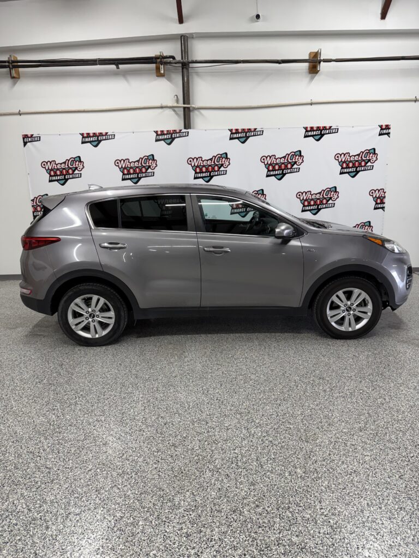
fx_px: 387
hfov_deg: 56.8
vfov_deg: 71.6
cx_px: 210
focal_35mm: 24
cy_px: 279
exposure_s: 1/120
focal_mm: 6.76
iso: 200
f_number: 1.78
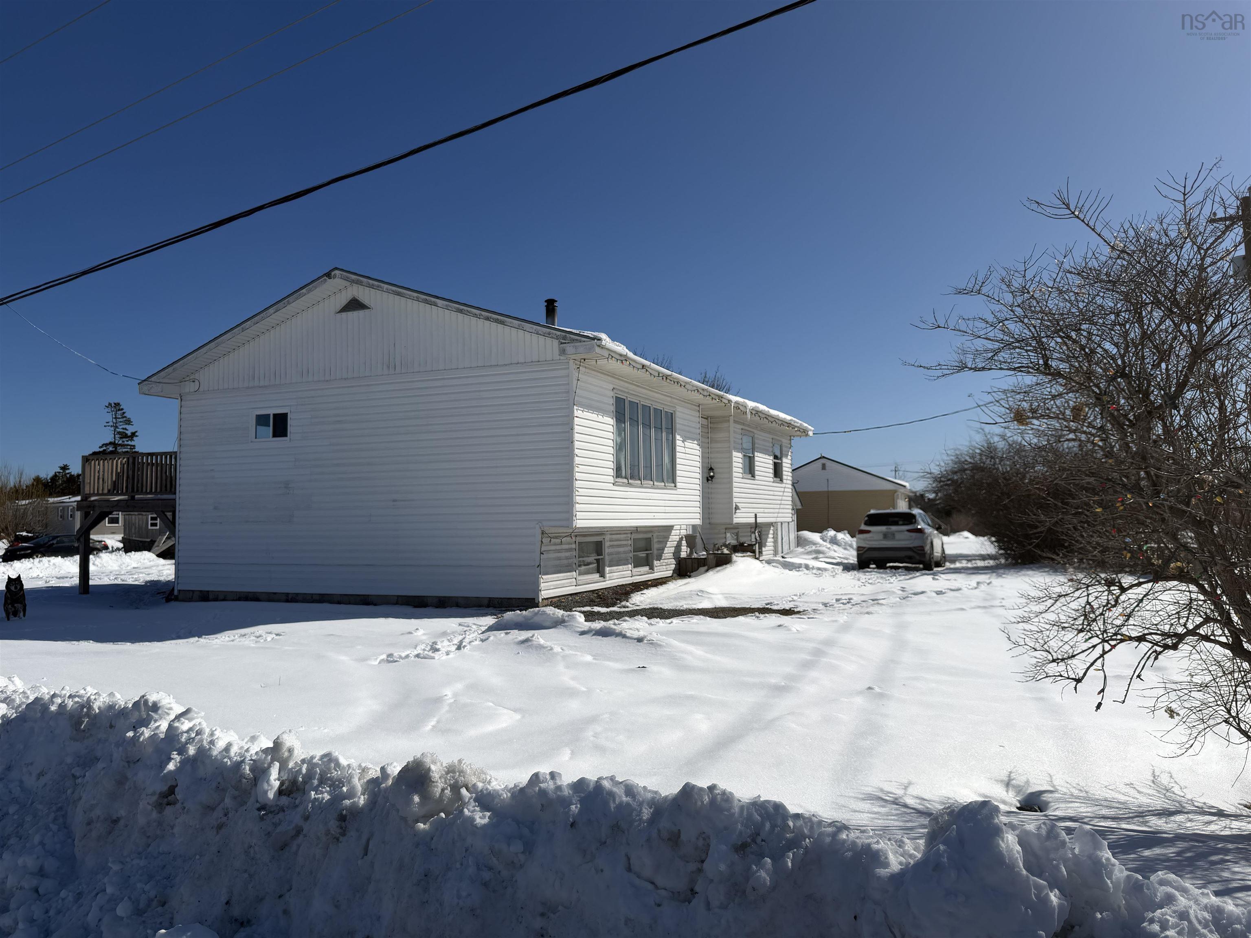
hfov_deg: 71.6
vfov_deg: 56.8
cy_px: 469
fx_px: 867
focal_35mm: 24
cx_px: 626
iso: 80
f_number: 1.78
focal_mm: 6.76
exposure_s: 1/8130
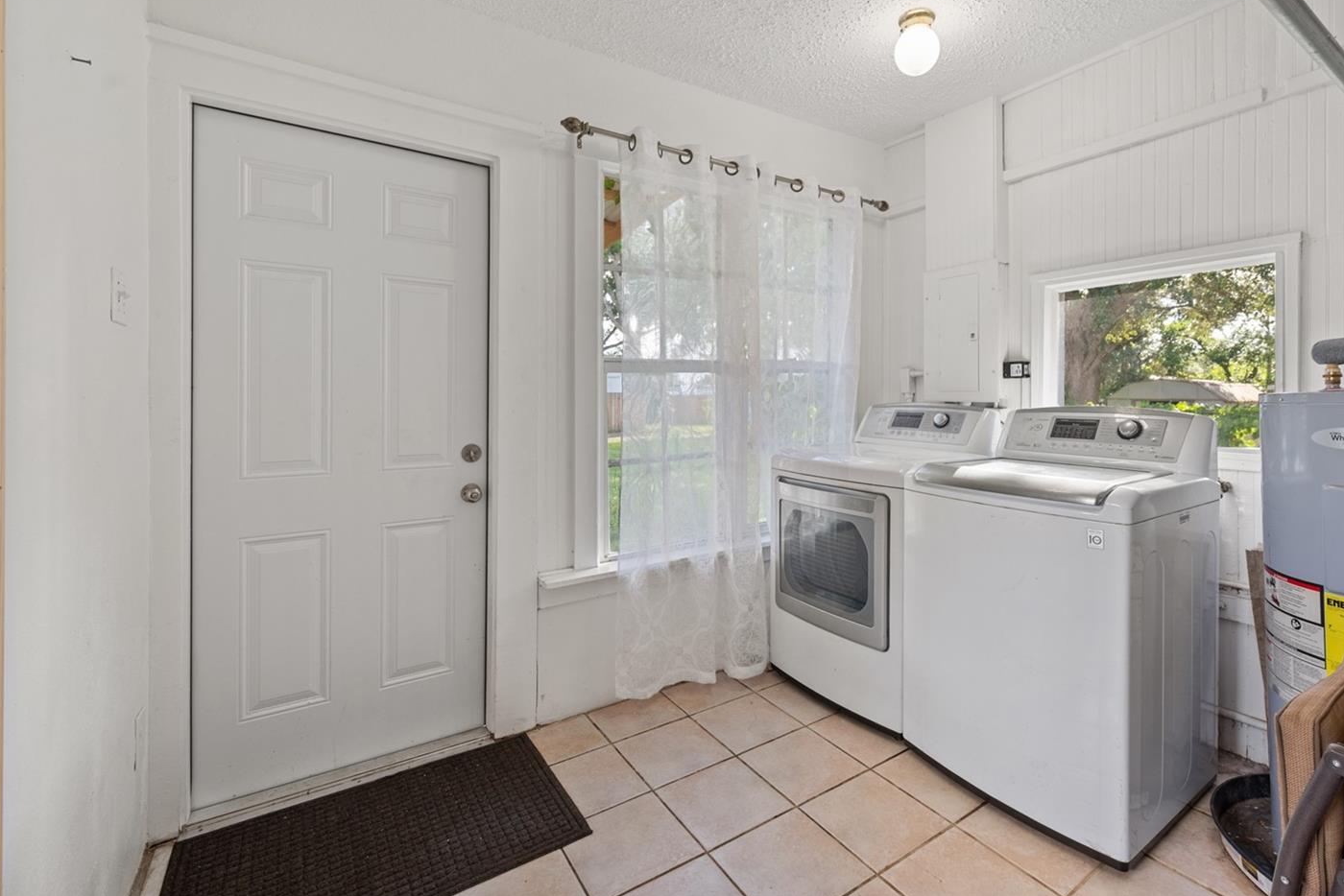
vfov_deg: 73.6
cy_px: 405
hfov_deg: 96.5
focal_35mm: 16
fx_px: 597
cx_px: 731
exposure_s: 1/5
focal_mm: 14
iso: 250
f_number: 6.3
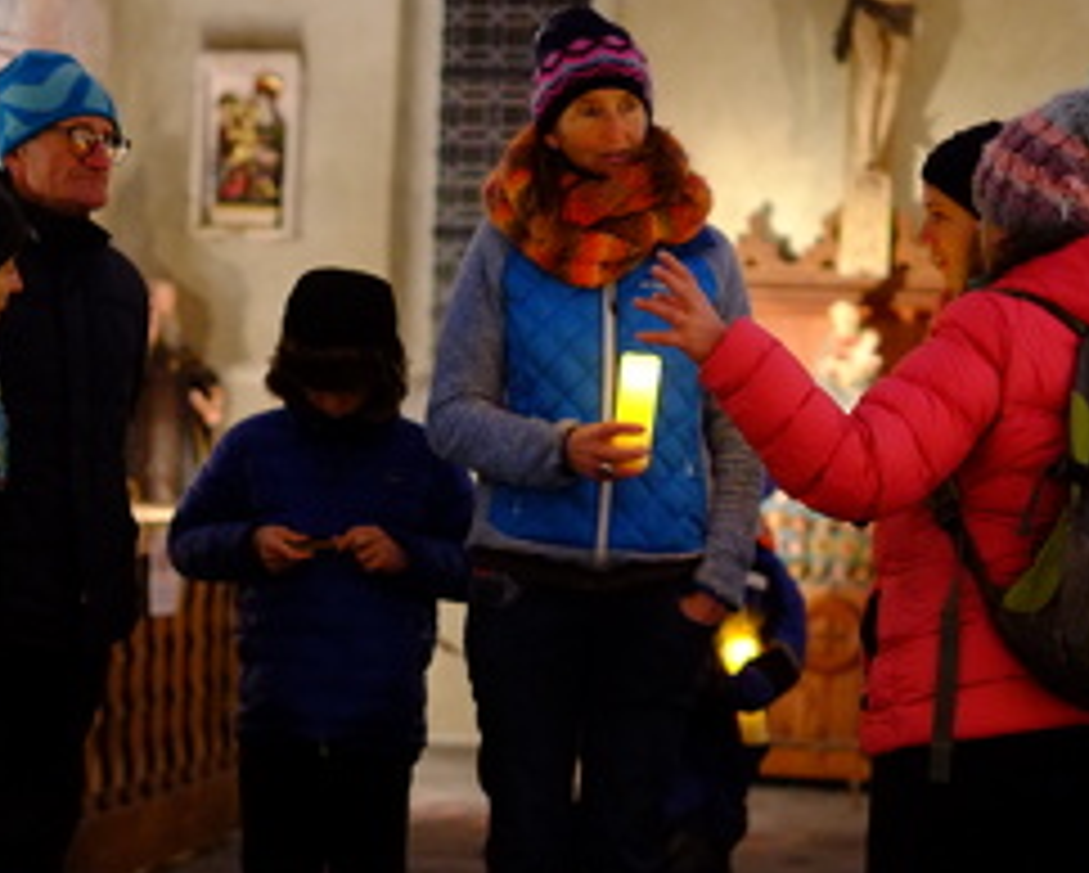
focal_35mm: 103
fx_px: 3322
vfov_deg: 14.9
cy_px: 601
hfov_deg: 18.5
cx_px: 333
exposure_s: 1/60
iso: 4000
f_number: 1.4
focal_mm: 35
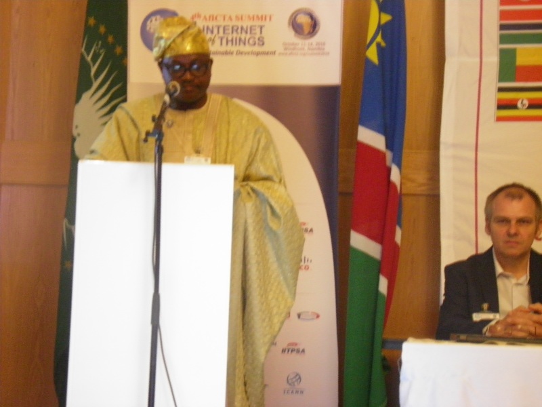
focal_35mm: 100
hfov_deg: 19.6
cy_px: 204
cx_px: 271
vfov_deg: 14.8
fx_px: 1566
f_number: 4
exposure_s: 1/4
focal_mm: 17.1
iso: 400
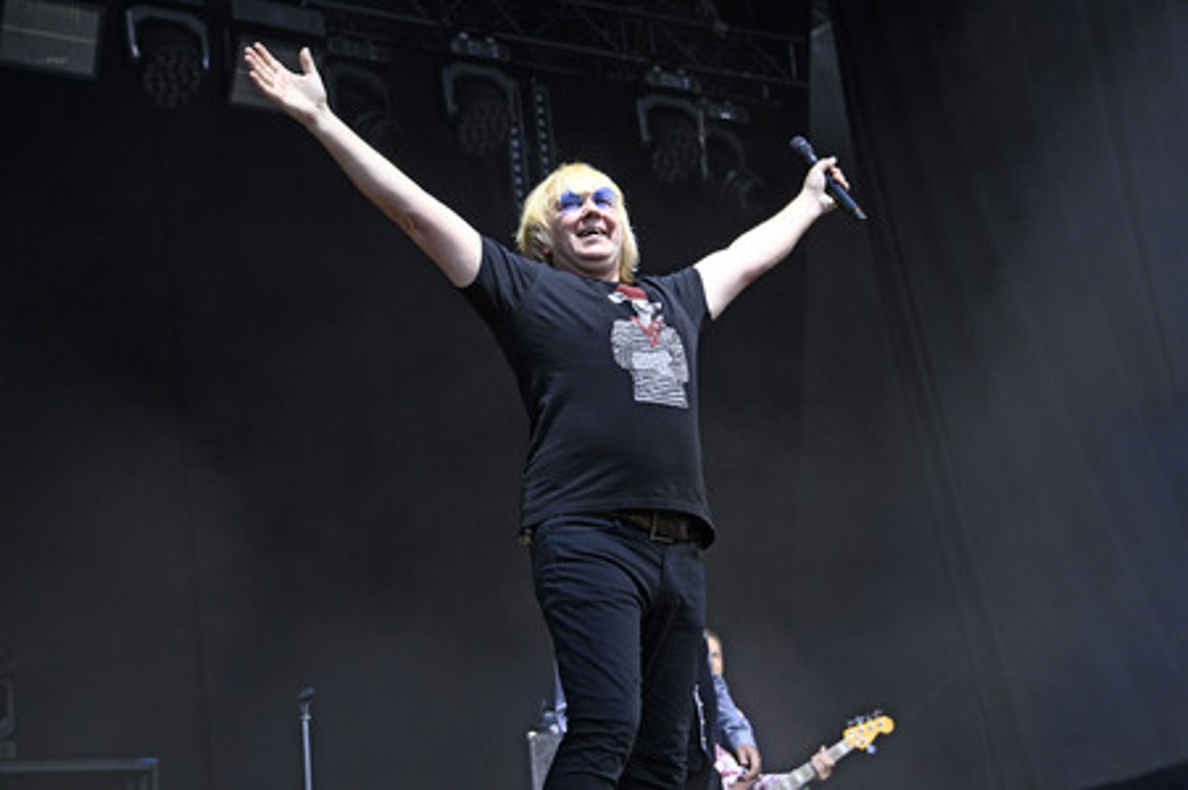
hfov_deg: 23.9
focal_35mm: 85
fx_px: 2803
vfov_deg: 16.0
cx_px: 594
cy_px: 395
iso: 800
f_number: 5.6
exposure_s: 1/320
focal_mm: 85
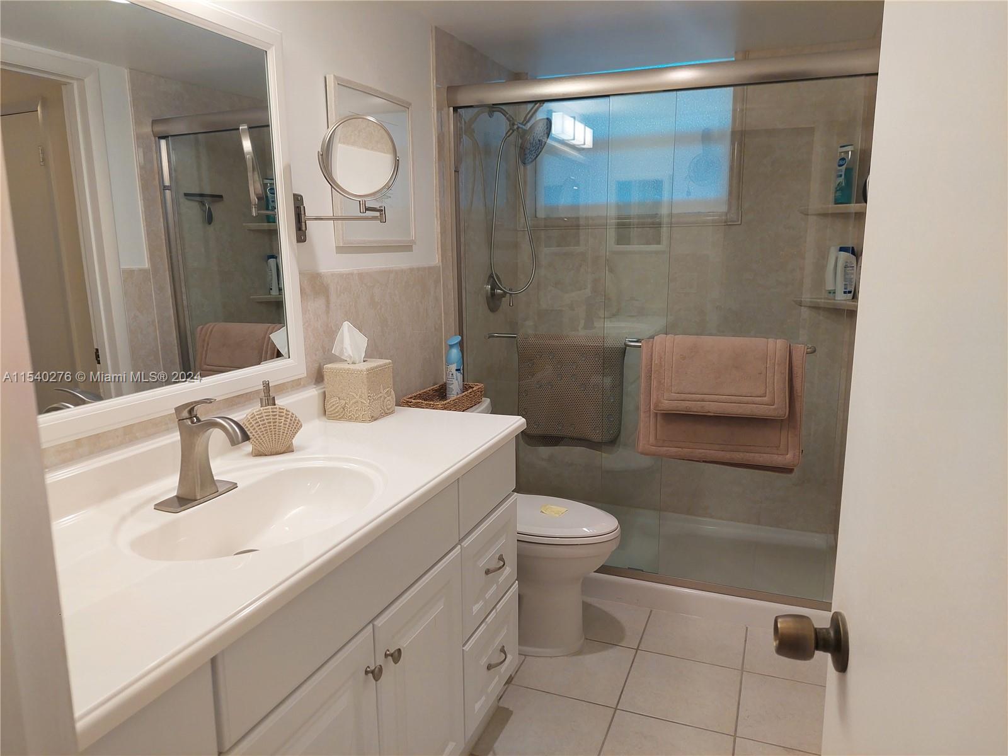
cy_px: 378
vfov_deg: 56.8
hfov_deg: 71.6
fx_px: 699
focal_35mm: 24
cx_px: 504
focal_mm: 5.23
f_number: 1.8
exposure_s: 1/60
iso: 64
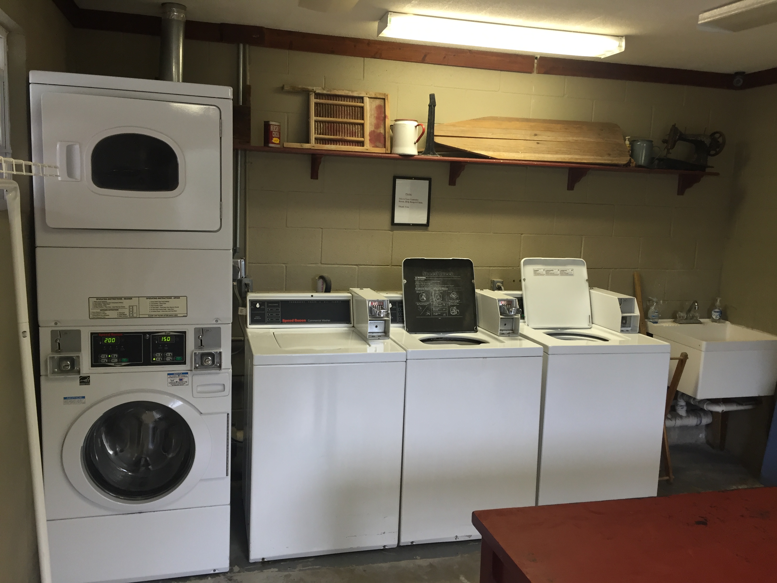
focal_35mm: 29
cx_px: 388
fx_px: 651
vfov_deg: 48.2
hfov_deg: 61.7
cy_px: 292
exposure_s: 1/30
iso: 64
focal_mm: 4.15
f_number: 2.2
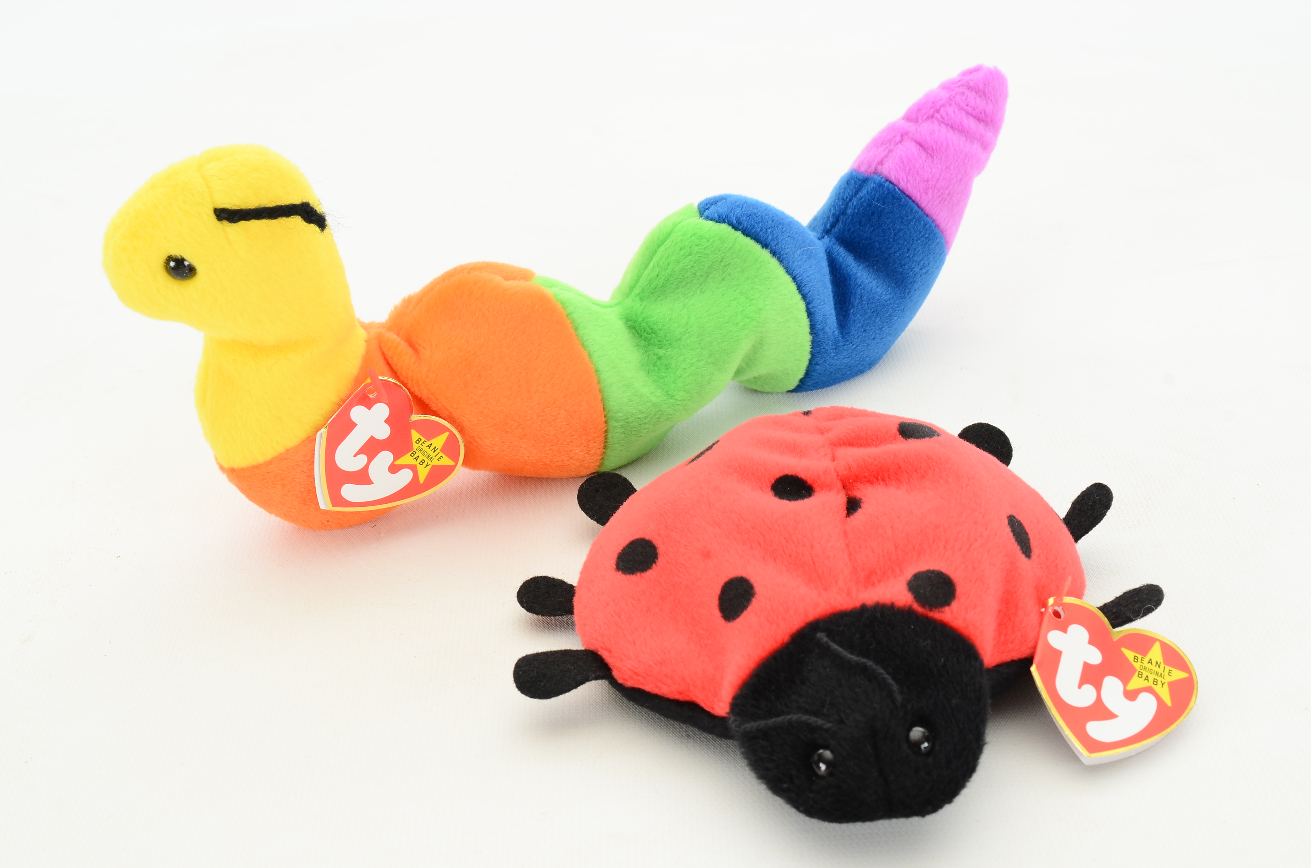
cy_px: 434
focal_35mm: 51
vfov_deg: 26.4
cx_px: 656
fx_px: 1853
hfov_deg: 39.0
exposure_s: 1/80
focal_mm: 34
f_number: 13
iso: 250
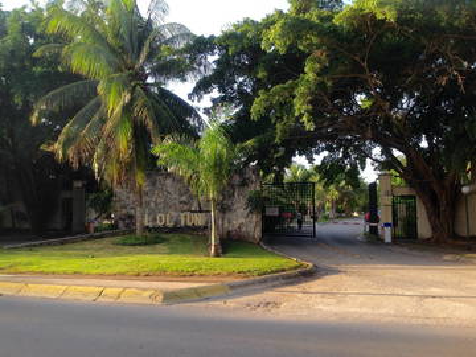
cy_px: 178
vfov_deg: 40.7
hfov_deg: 52.6
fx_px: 481
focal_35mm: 35
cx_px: 238
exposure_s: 1/277
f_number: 2.4
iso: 50
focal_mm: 4.28
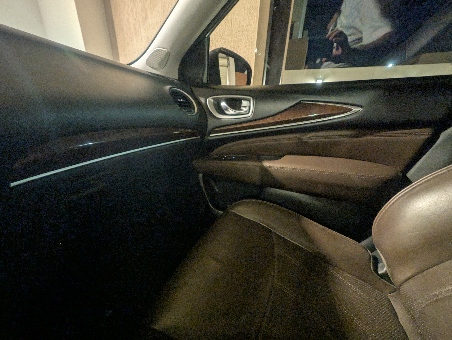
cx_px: 226
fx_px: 157
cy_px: 170
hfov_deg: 110.5
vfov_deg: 94.6
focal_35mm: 12
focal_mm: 2.23
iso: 915
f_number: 1.95
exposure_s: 1/20
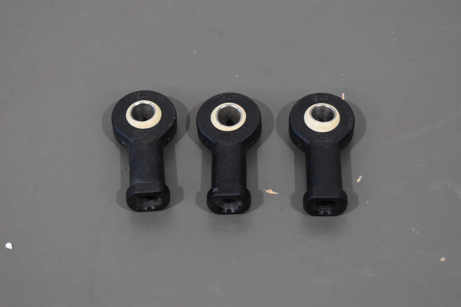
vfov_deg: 16.6
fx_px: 1056
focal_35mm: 82
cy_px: 154
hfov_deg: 24.6
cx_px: 230
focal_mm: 55
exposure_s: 1/125
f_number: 5.6
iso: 1250
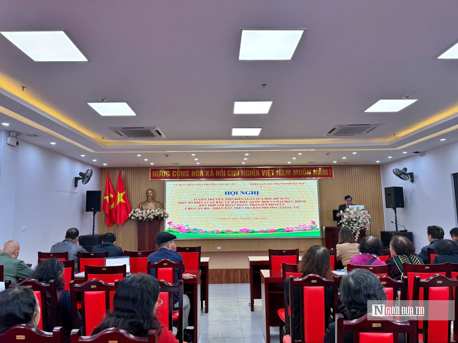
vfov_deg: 56.8
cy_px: 172
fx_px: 318
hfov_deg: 71.6
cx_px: 229
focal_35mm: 24
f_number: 1.78
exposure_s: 1/100
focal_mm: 6.76
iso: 50
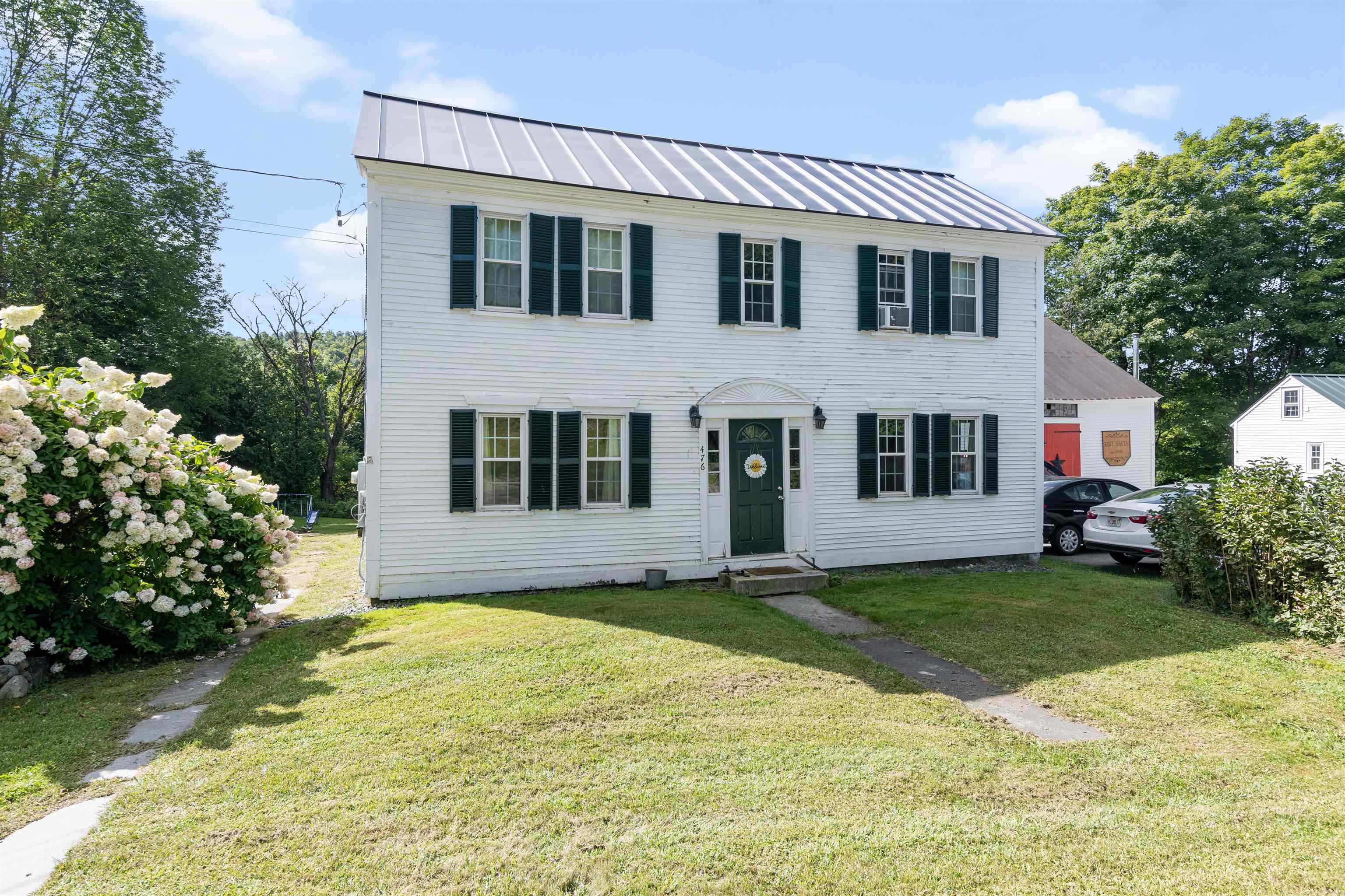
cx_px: 672
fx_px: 785
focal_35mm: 21
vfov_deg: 59.5
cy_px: 448
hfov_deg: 81.2
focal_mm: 14
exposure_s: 1/500
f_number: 6.3
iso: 320
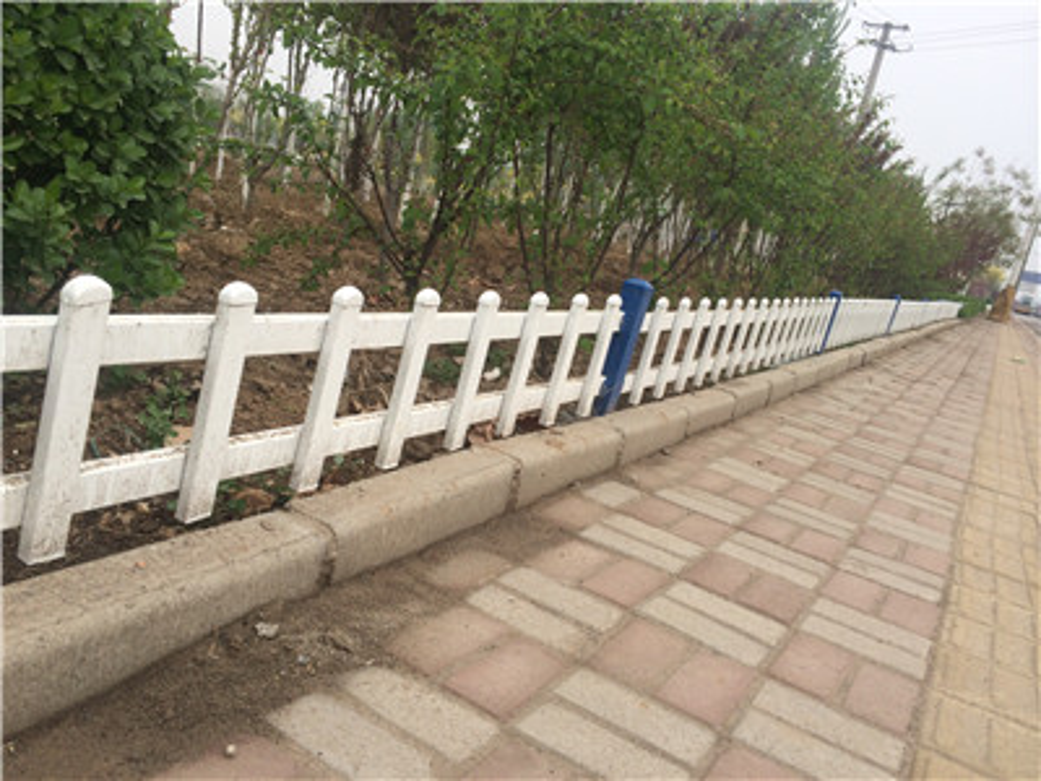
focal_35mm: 30
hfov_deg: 60.0
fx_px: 902
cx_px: 520
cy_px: 390
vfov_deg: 46.8
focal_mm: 4.12
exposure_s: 1/1244
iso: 32
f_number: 2.2
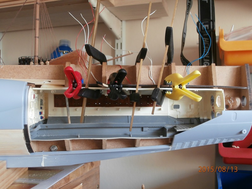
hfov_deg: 49.0
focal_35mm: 38
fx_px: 277
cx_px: 126
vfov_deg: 37.7
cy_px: 94
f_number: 3.9
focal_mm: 6.67
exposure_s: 1/8
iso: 200
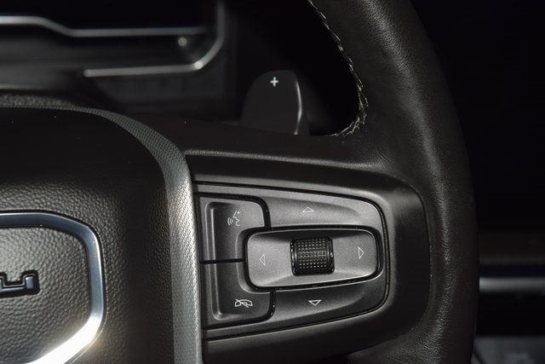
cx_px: 272
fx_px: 1590
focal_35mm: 105
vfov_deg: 13.0
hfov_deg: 19.5
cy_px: 182
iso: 100
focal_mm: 70
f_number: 8
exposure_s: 1/125
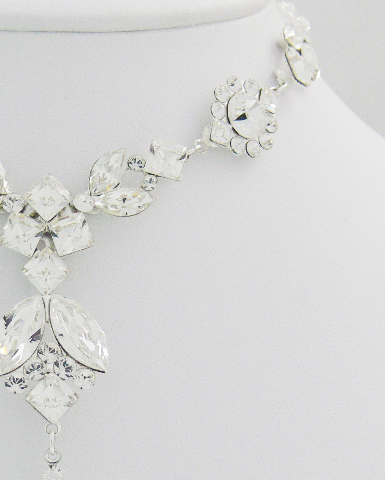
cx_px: 41
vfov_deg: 23.8
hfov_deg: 18.9
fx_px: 1139
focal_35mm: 80
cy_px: 305
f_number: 2.8
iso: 200
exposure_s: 1/20
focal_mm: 7.9
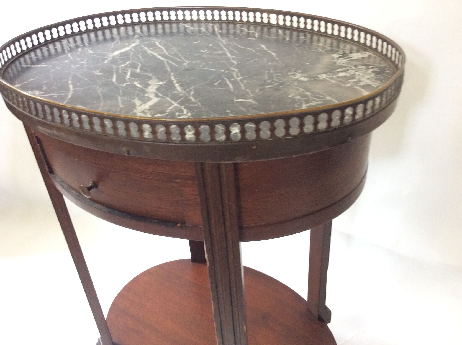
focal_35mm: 32
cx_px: 231
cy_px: 172
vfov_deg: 44.1
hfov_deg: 56.9
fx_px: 426
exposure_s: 1/25
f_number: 2.4
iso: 160
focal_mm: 3.3
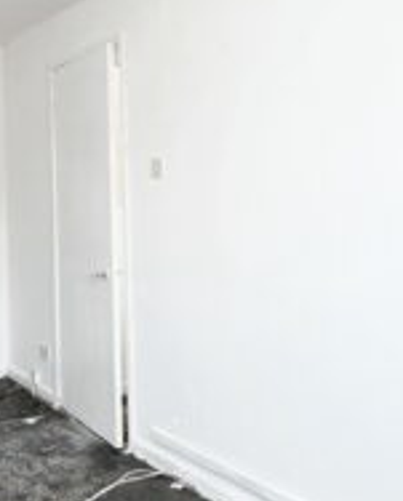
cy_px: 191
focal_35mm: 43
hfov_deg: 34.8
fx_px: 640
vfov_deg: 42.5
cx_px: 149
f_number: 4.5
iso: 560
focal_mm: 10
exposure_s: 1/80
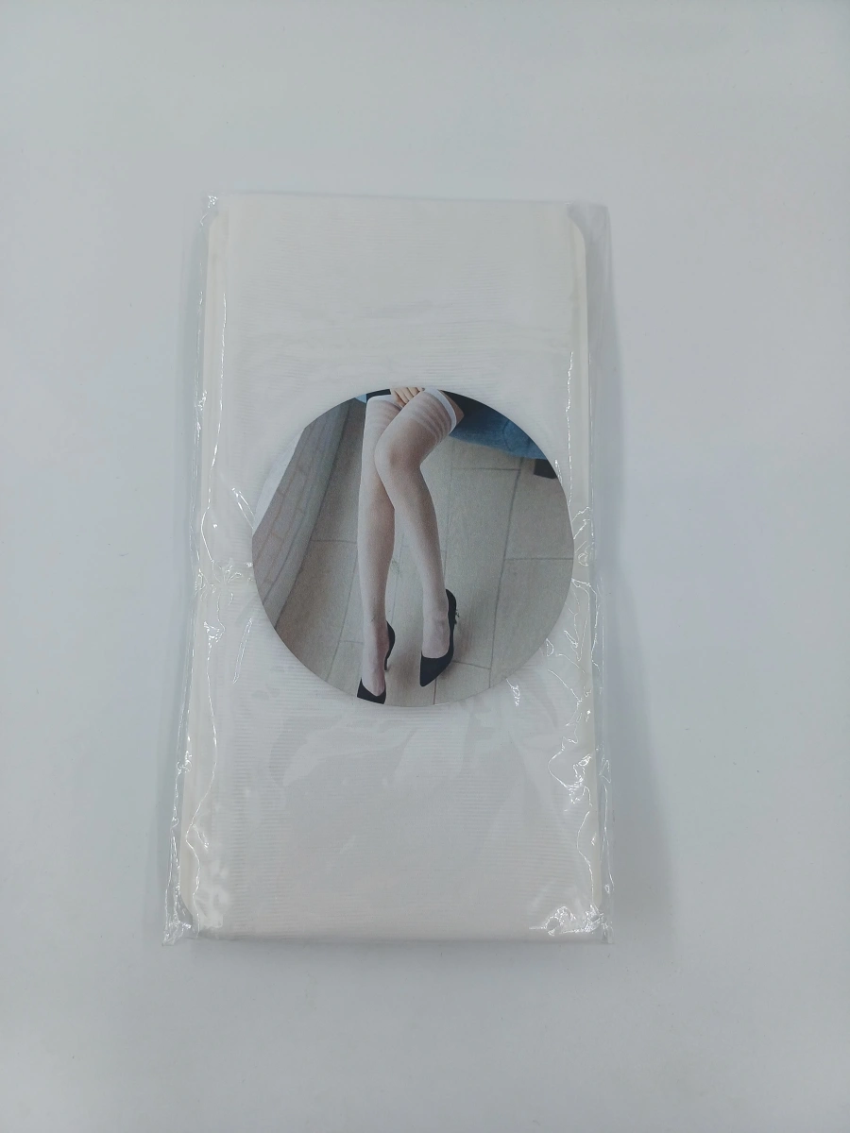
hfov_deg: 54.9
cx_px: 425
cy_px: 566
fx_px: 819
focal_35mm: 25
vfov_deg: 69.4
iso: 50
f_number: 1.8
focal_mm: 4.65
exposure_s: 1/621
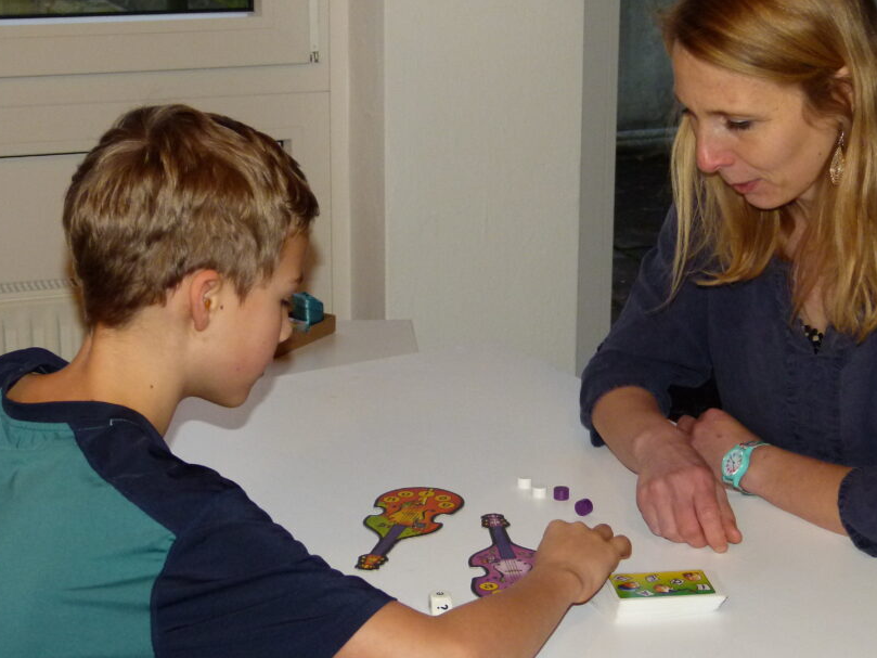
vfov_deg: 18.2
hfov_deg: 24.1
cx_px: 505
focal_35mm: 81
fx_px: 2052
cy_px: 320
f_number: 3.3
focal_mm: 11.6
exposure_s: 1/60
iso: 250
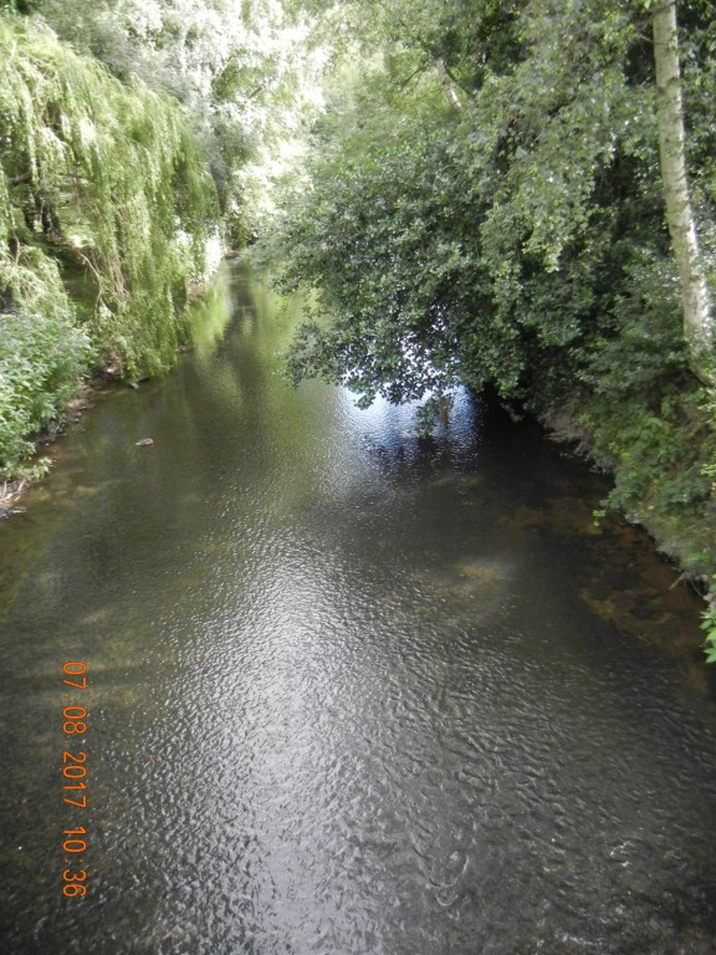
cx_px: 358
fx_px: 827
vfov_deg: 60.0
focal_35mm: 30
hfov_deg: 46.8
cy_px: 478
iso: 625
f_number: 3.5
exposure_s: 1/250
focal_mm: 5.4
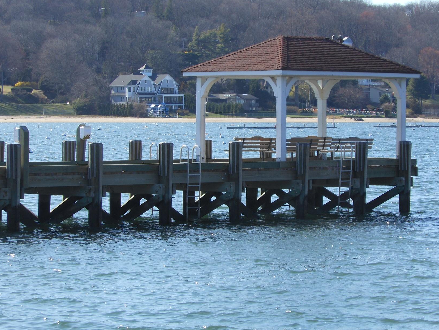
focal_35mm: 177
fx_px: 2245
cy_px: 141
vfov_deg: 8.4
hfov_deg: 11.2
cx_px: 248
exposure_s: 1/200
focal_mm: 25.3
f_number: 5.5
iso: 80
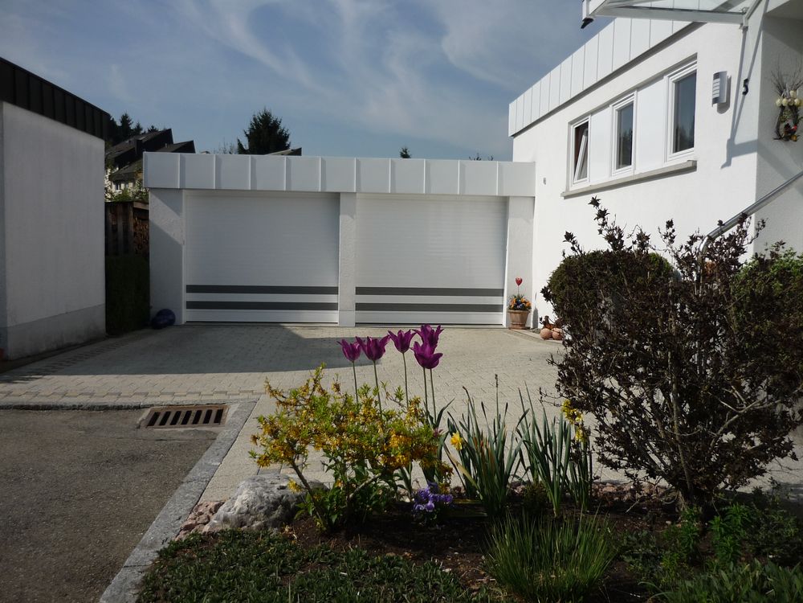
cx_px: 402
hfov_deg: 55.4
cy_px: 302
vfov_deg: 42.9
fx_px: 766
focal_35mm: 33
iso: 100
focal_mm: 5.5
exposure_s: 1/400
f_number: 8
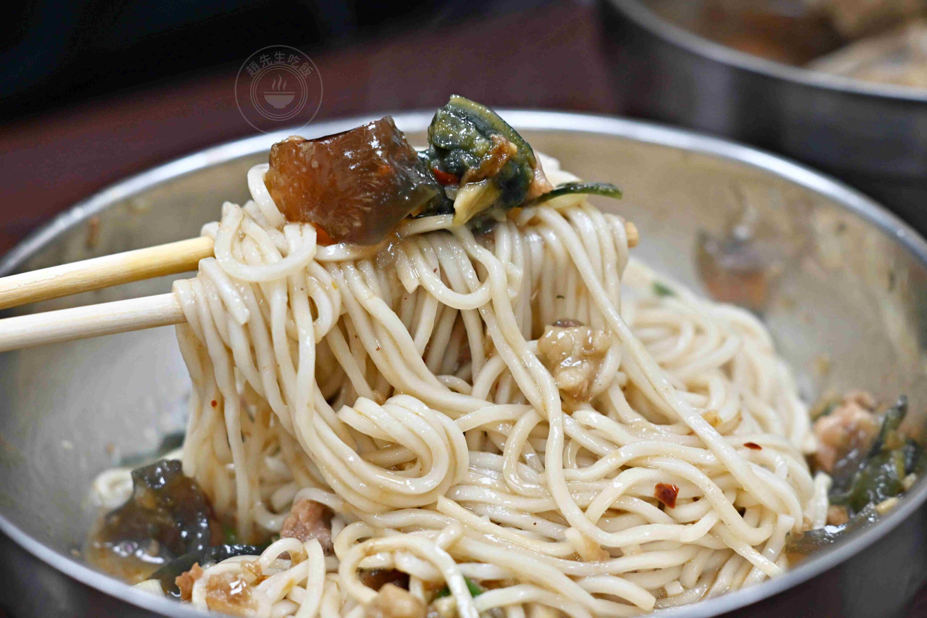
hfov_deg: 27.0
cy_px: 309
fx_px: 1931
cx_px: 464
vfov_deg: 18.2
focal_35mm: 75
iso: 640
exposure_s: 1/200
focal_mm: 50
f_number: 3.2
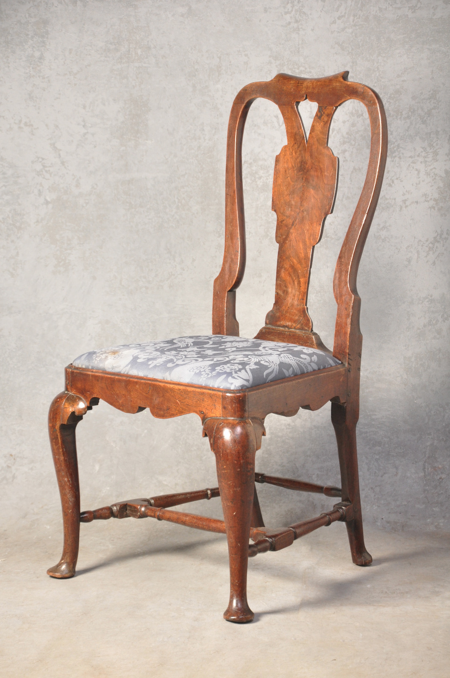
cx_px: 225
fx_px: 2398
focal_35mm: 128
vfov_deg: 16.1
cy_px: 339
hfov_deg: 10.7
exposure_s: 1/100
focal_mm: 85
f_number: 5.6
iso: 800
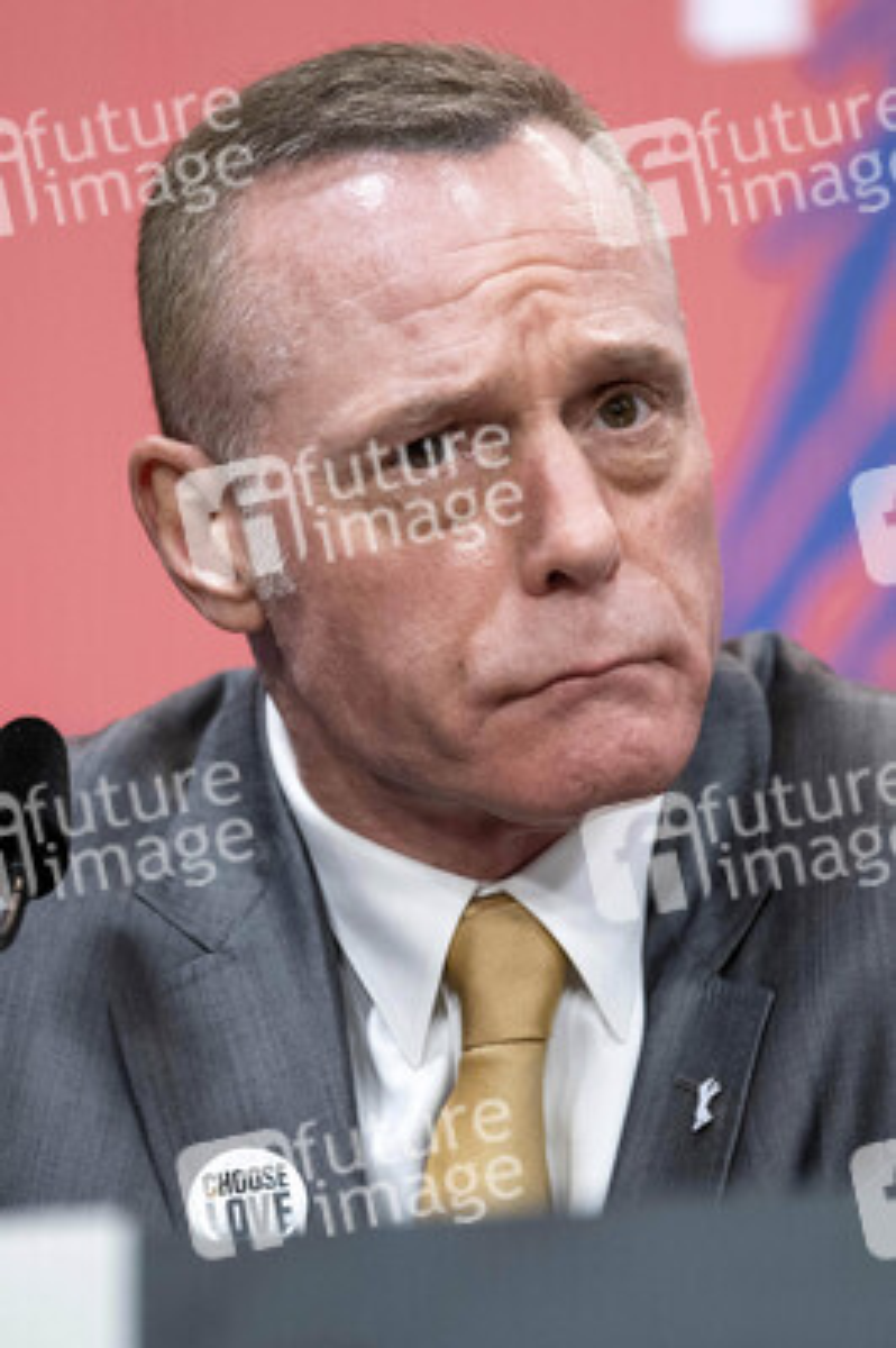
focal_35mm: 210
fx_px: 7853
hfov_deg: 6.5
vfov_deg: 9.8
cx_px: 448
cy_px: 674
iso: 1250
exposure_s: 1/280
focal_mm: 140
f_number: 2.8
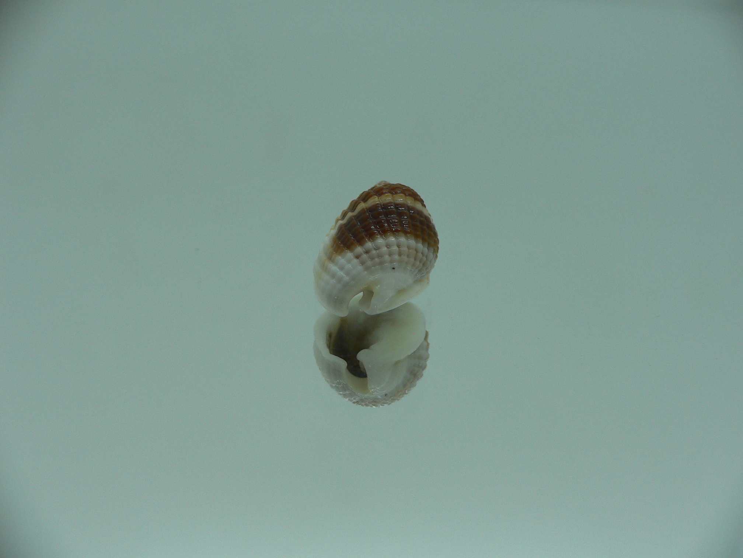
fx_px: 751
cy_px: 279
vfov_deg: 40.7
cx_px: 372
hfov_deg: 52.6
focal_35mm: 35
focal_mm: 4.6
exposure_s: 1/80
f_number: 2.8
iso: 80
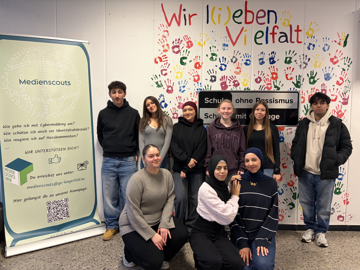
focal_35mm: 26
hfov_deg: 67.3
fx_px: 270
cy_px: 135
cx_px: 180
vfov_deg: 53.1
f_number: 1.6
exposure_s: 1/50
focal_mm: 5.96
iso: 250
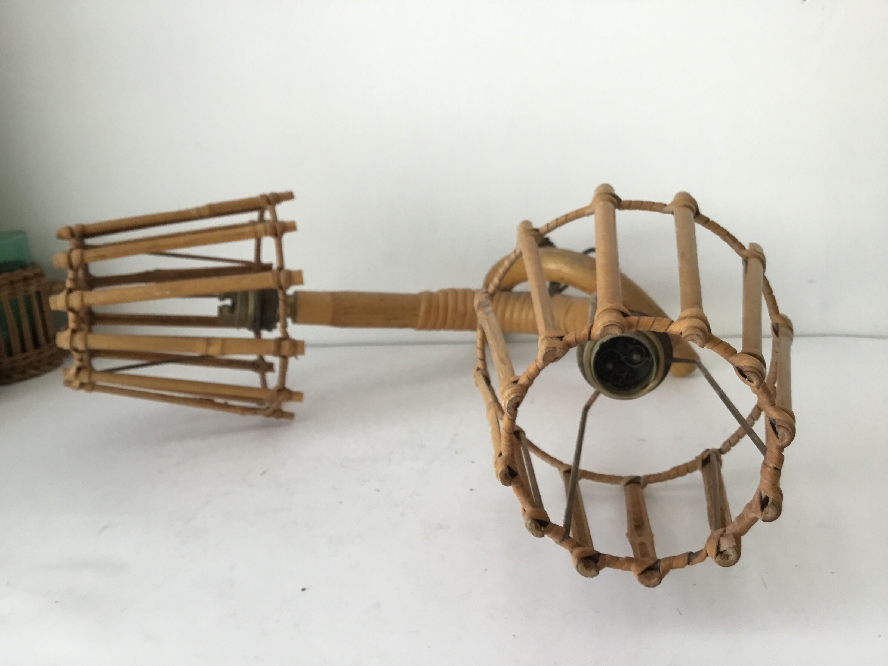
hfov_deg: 58.4
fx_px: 795
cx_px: 444
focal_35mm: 31
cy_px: 333
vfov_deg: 45.4
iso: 50
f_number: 2.4
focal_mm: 3.3
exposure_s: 1/33
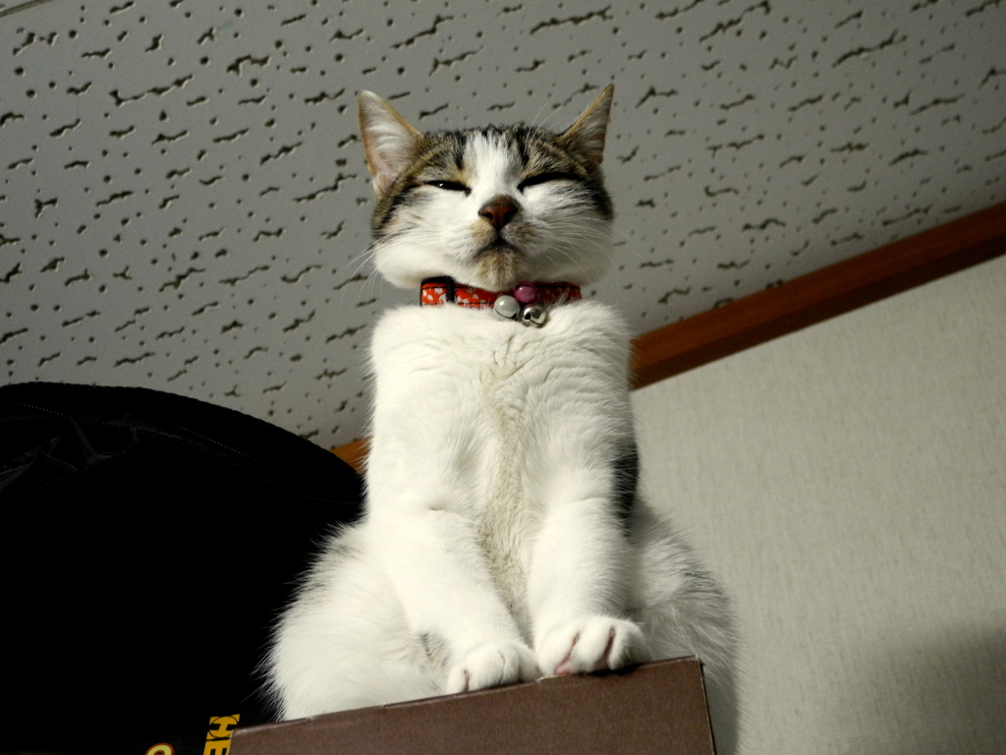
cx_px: 503
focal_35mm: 55
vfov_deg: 26.6
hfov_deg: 34.9
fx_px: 1598
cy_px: 378
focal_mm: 11.8
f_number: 3.5
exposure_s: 1/20
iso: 400
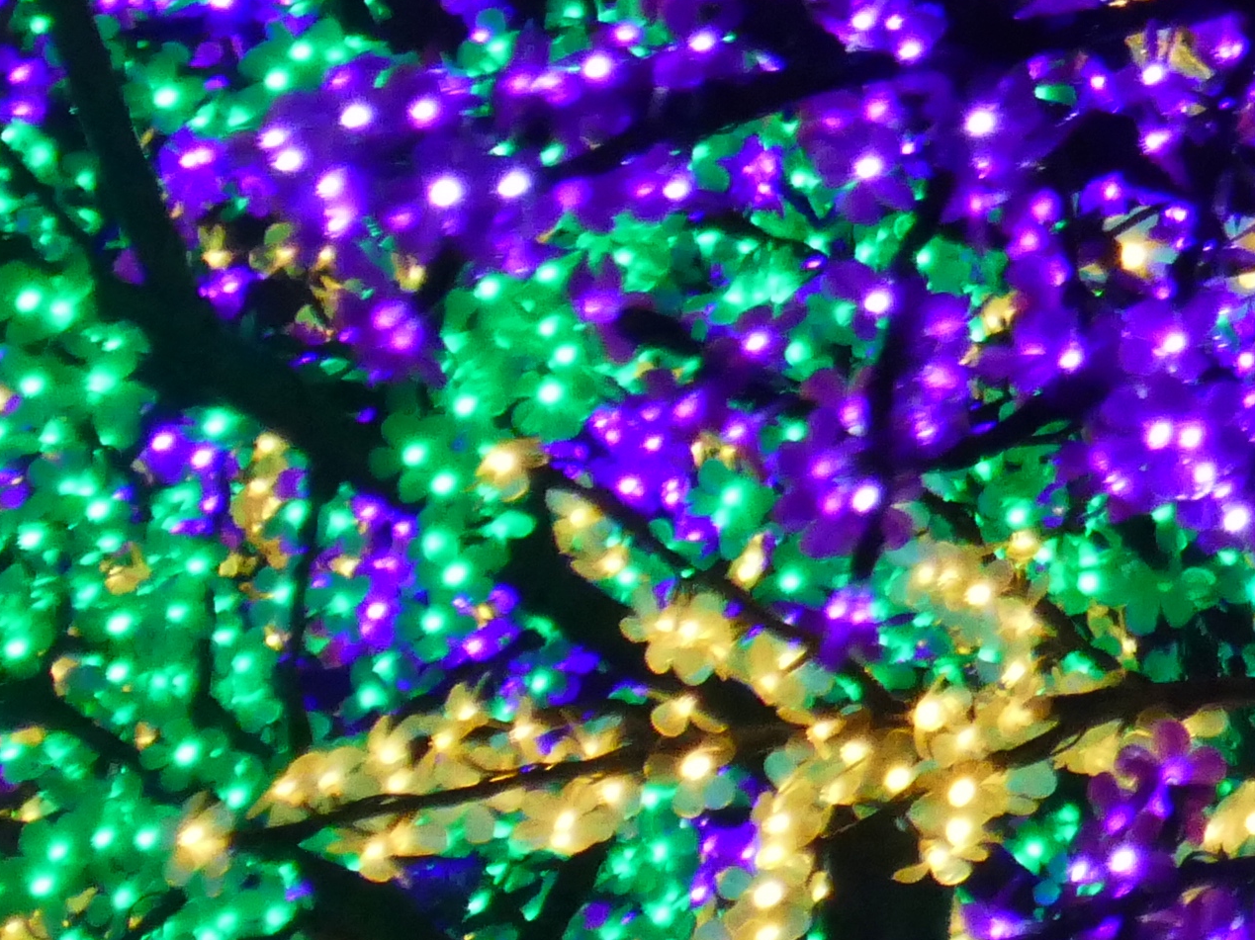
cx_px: 2210
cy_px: -106
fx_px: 30663
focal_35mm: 846
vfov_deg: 1.8
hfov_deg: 2.3
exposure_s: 1/100
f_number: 5.9
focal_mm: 74.2
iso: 3200
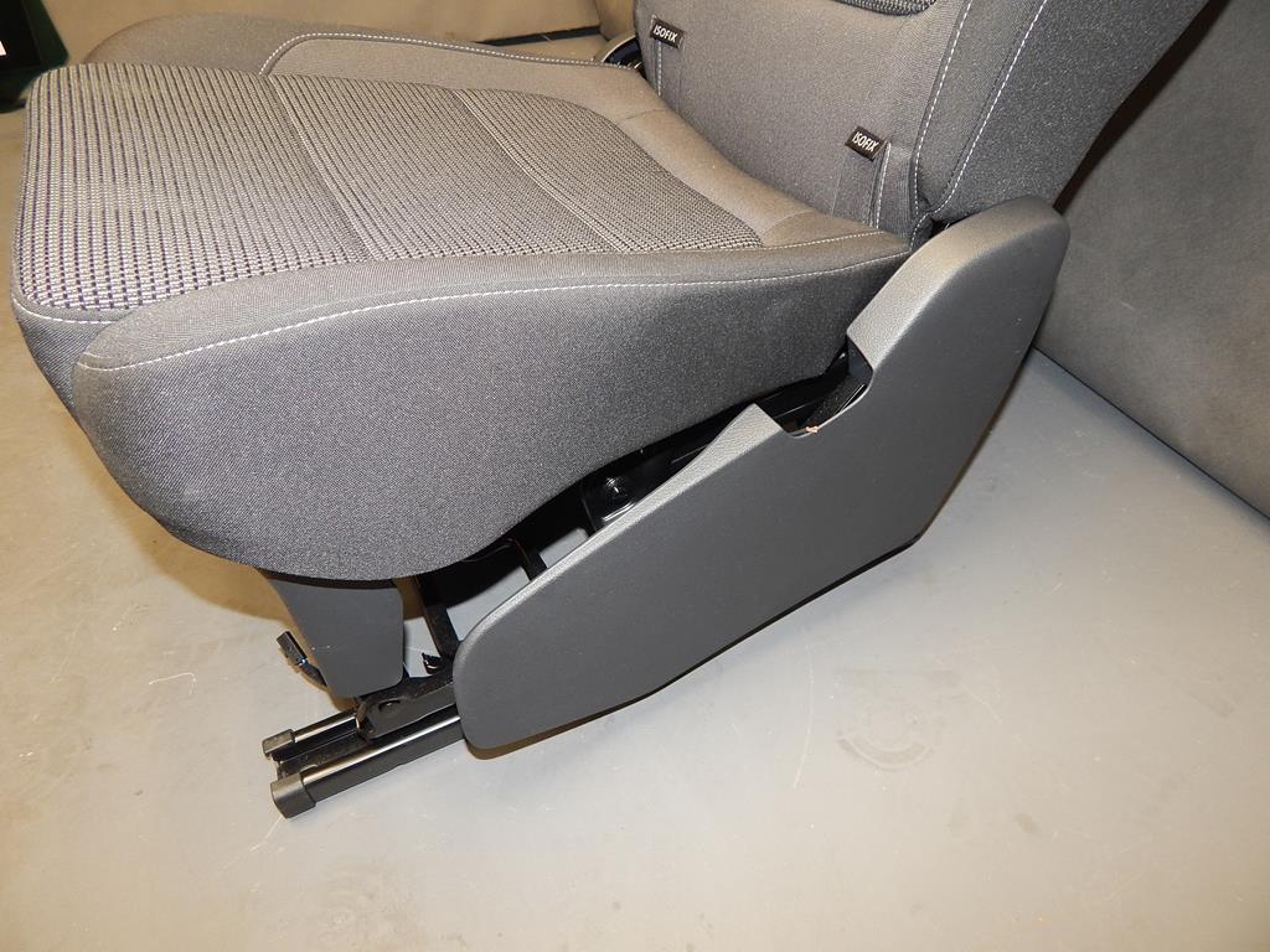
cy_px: 476
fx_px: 844
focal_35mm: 23
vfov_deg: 58.9
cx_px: 635
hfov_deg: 73.9
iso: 200
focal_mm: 4
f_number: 3
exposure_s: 1/30
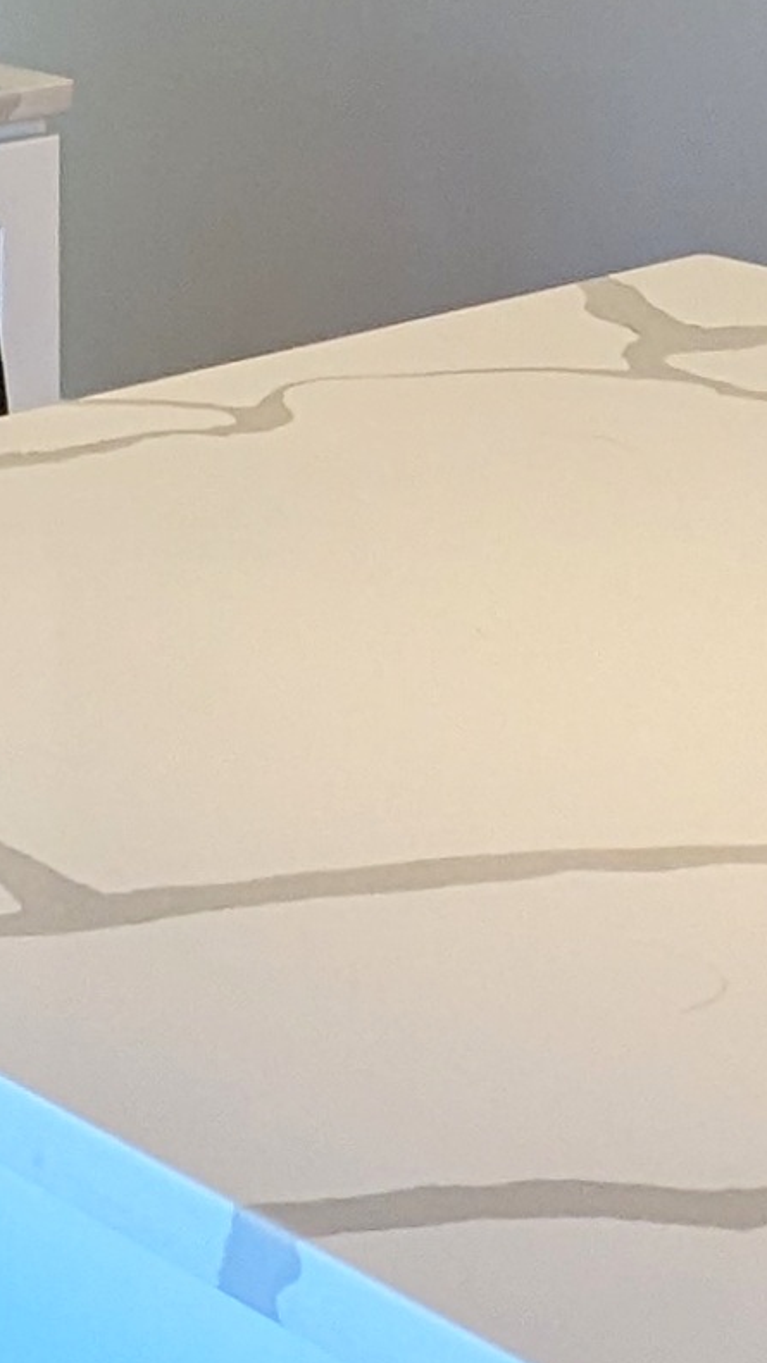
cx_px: -277
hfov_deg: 12.9
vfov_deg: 20.8
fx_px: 3254
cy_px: -570
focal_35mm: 90
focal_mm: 2.35
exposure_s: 1/120
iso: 112
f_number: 2.2
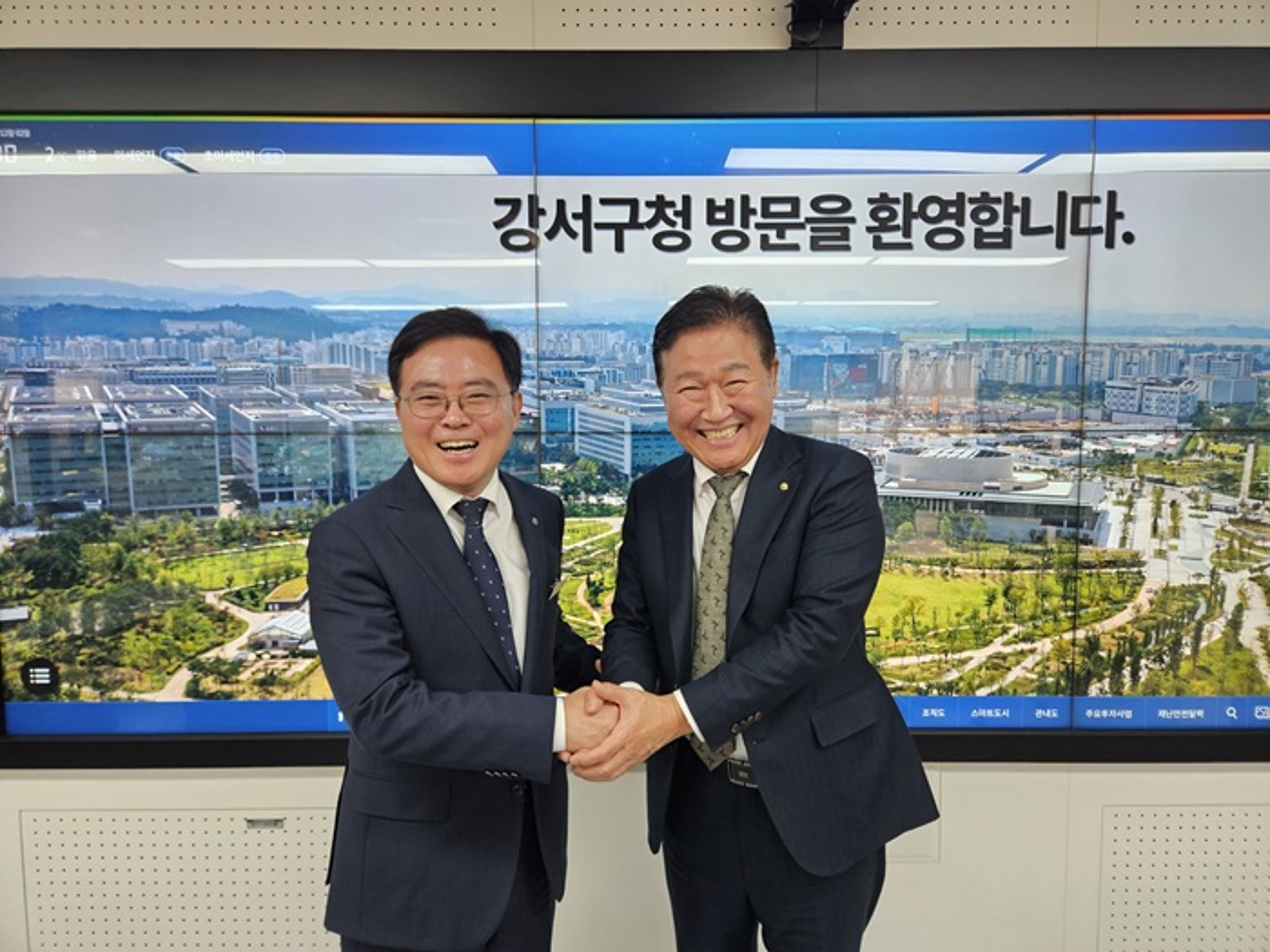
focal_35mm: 23
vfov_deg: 58.9
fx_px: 844
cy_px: 476
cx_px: 635
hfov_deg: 73.9
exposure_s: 1/120
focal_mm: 5.4
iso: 125
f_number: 1.8
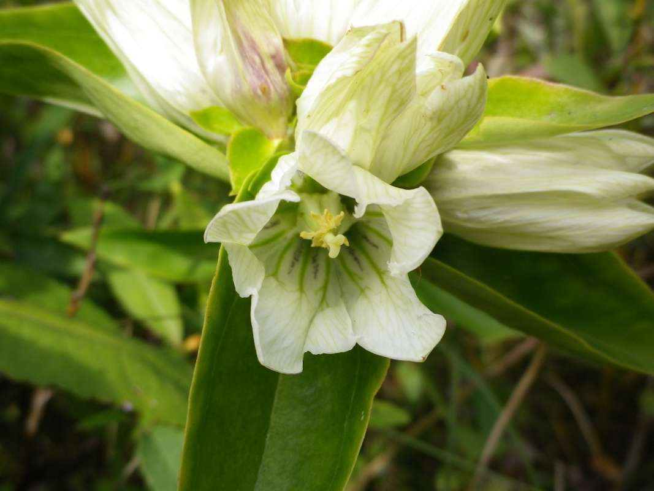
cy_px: 246
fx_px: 661
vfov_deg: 40.7
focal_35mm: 35
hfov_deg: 52.6
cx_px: 327
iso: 80
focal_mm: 6.36
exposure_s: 1/250
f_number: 3.9
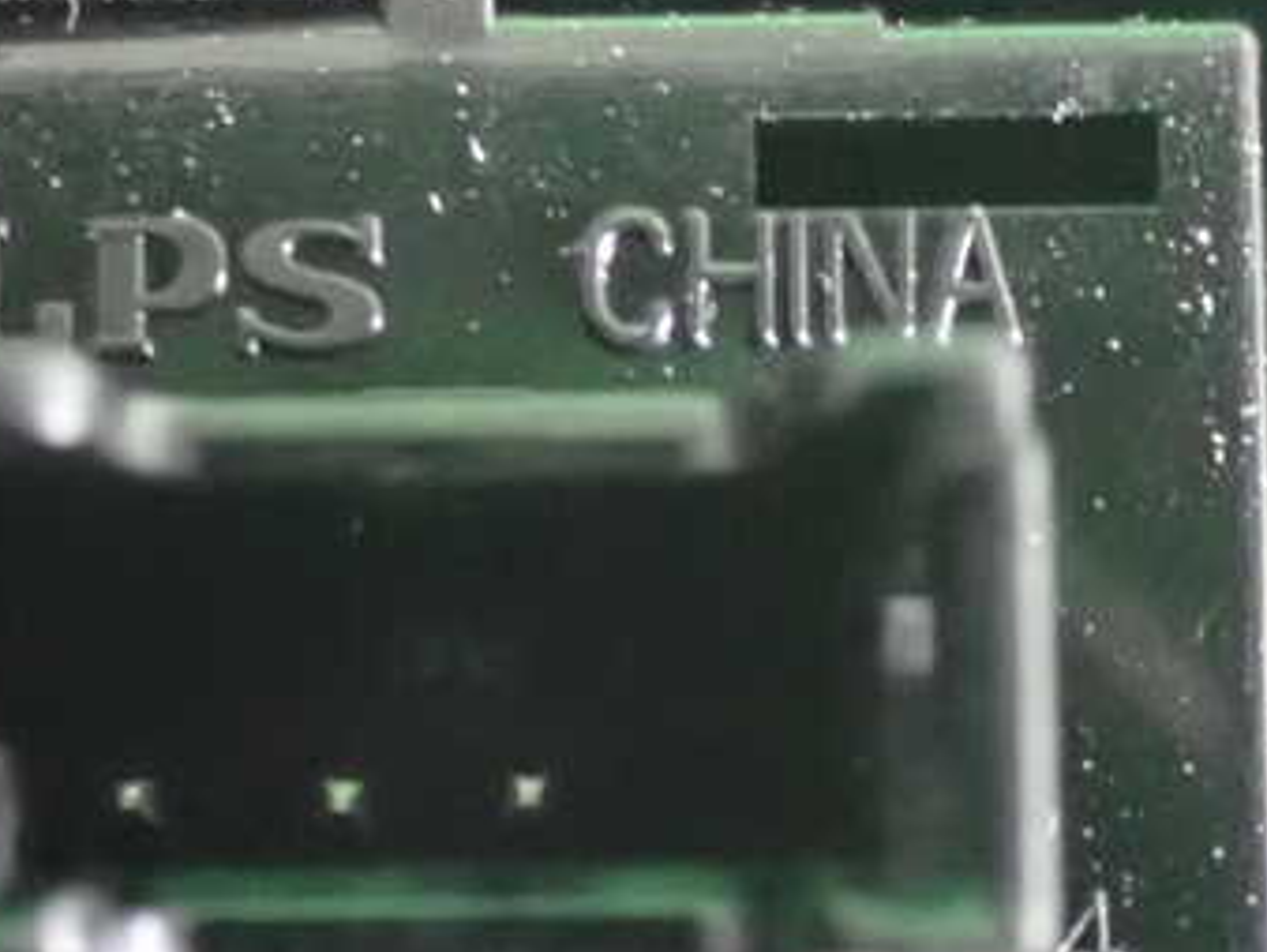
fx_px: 4615
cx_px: 409
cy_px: 731
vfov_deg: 11.7
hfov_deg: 15.6
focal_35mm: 126
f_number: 3.9
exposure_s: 1/25
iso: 6400
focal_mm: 12.73
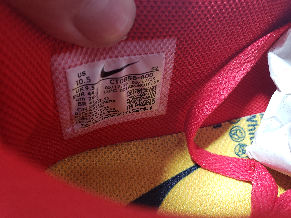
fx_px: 219
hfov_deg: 67.3
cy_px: 109
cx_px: 146
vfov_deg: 53.1
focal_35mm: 26
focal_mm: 4.3
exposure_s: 1/50
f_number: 2.4
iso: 160
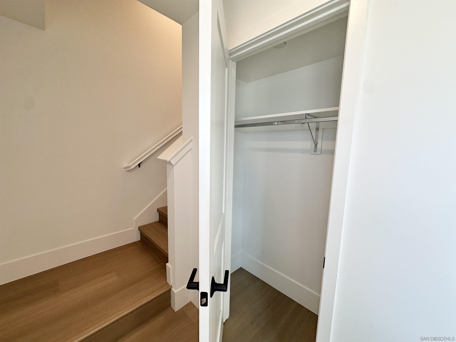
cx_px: 228
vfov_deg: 85.7
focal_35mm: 14
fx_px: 184
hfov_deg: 102.1
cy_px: 171
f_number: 2.2
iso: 100
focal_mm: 2.22
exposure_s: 1/120
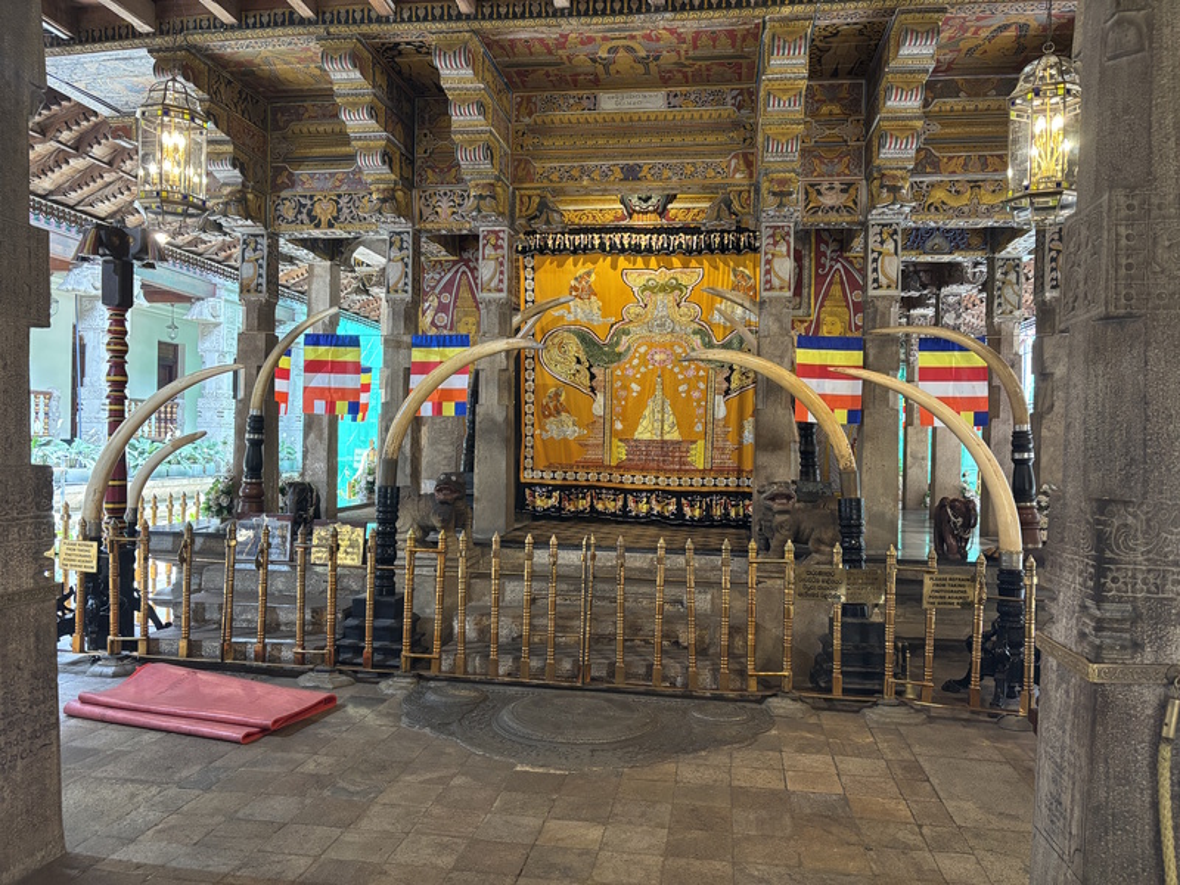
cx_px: 590
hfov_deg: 67.3
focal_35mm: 26
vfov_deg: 53.1
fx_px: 886
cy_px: 442
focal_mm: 5.96
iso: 320
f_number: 1.6
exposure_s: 1/50
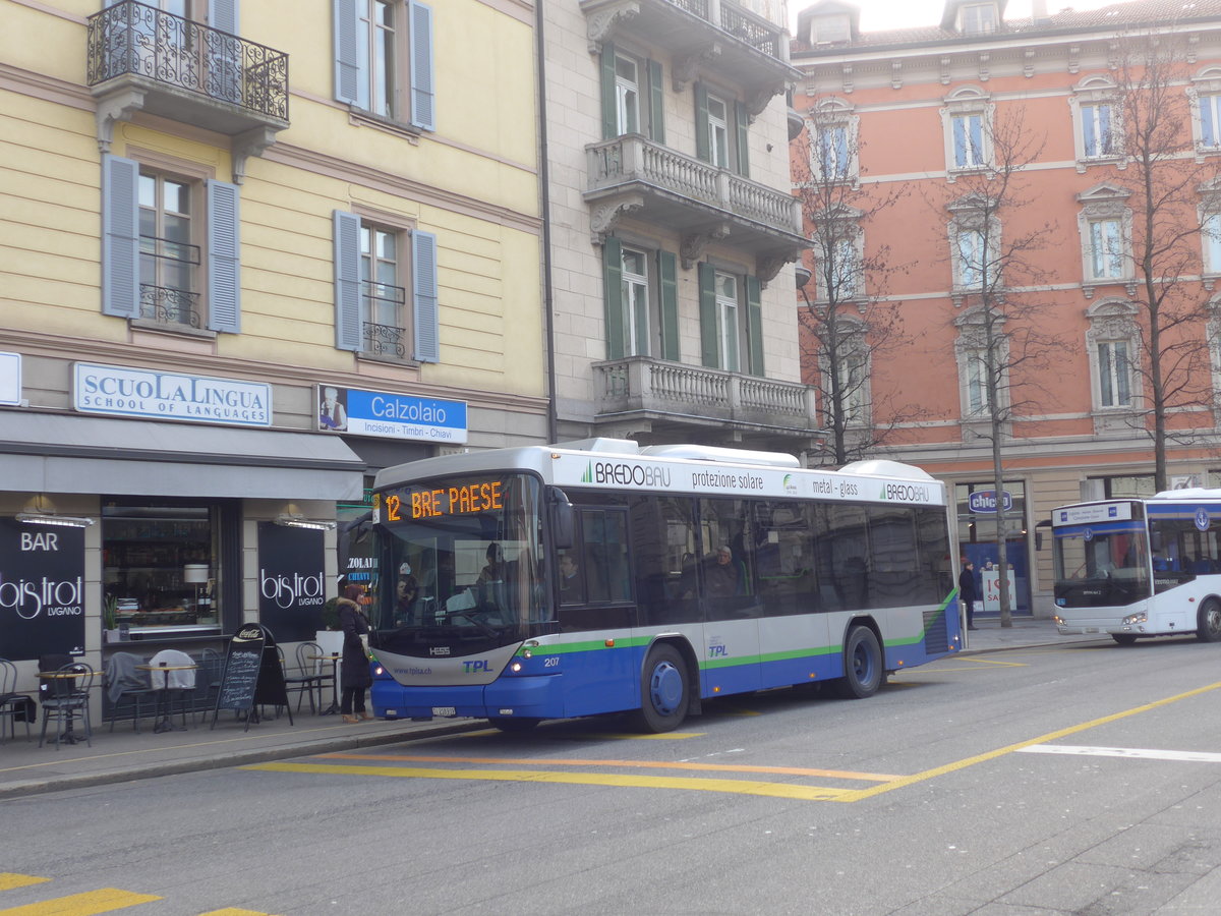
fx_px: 1446
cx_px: 610
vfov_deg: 35.1
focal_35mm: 41
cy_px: 458
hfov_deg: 45.8
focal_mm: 8.4
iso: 80
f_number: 2.8
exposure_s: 1/320
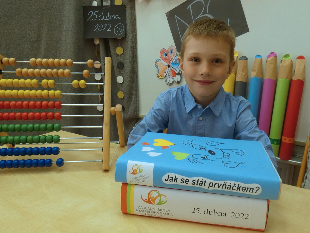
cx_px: 155
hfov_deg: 81.7
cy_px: 116
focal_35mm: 20
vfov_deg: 66.0
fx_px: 179
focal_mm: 3.6
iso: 160
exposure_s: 1/60
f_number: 2.8
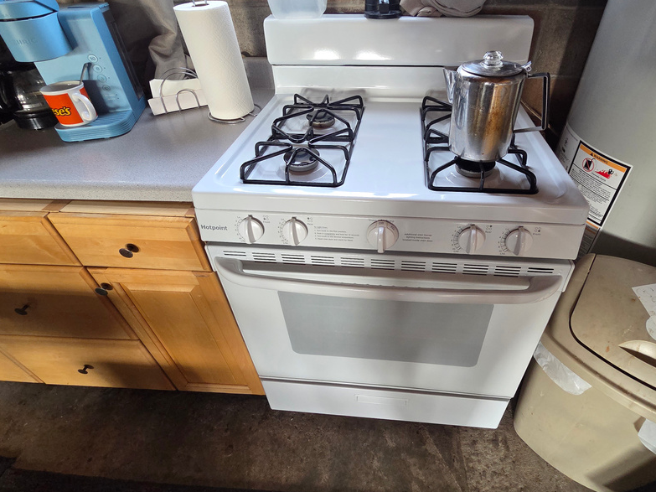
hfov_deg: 90.5
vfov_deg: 73.9
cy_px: 195
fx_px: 322
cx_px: 374
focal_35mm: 17
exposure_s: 1/100
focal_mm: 2.2
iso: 320
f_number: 2.2
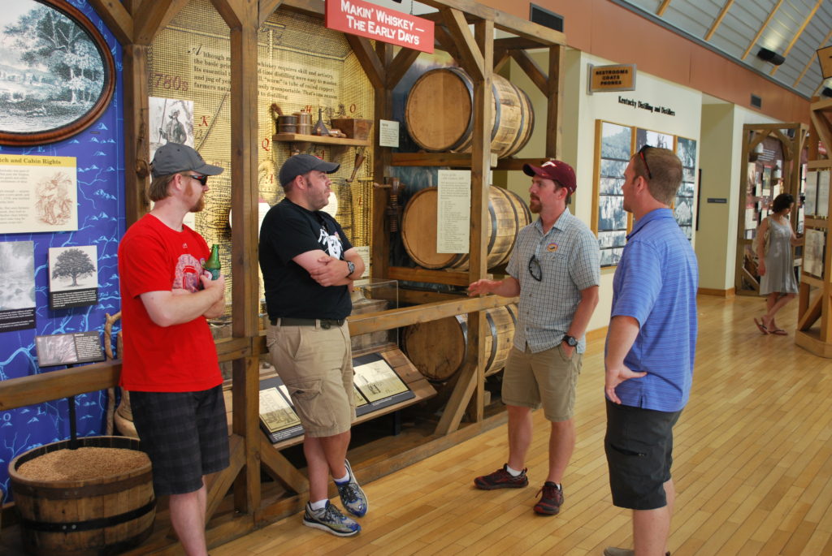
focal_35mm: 36
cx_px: 416
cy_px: 278
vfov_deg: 37.0
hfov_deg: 53.1
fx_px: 833
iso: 200
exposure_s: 1/30
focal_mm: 24
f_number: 4.2
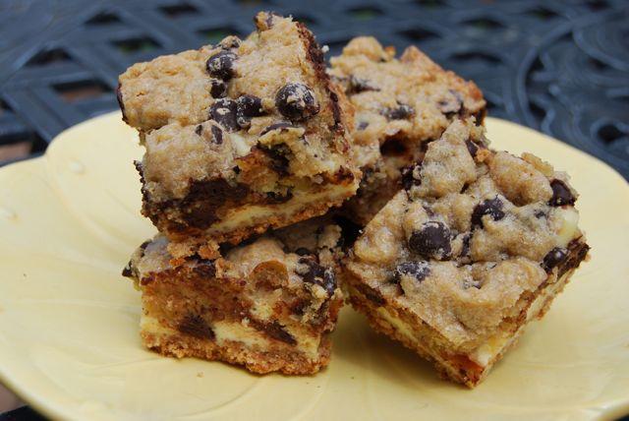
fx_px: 997
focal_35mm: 57
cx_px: 314
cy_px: 210
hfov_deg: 35.0
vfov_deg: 23.8
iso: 100
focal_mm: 38
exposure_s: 1/320
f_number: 9
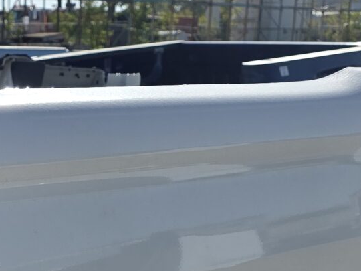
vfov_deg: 12.9
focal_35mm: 109
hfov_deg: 17.5
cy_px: 403
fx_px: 1137
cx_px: -15
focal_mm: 6.3
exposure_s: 1/7333
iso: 80
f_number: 1.7
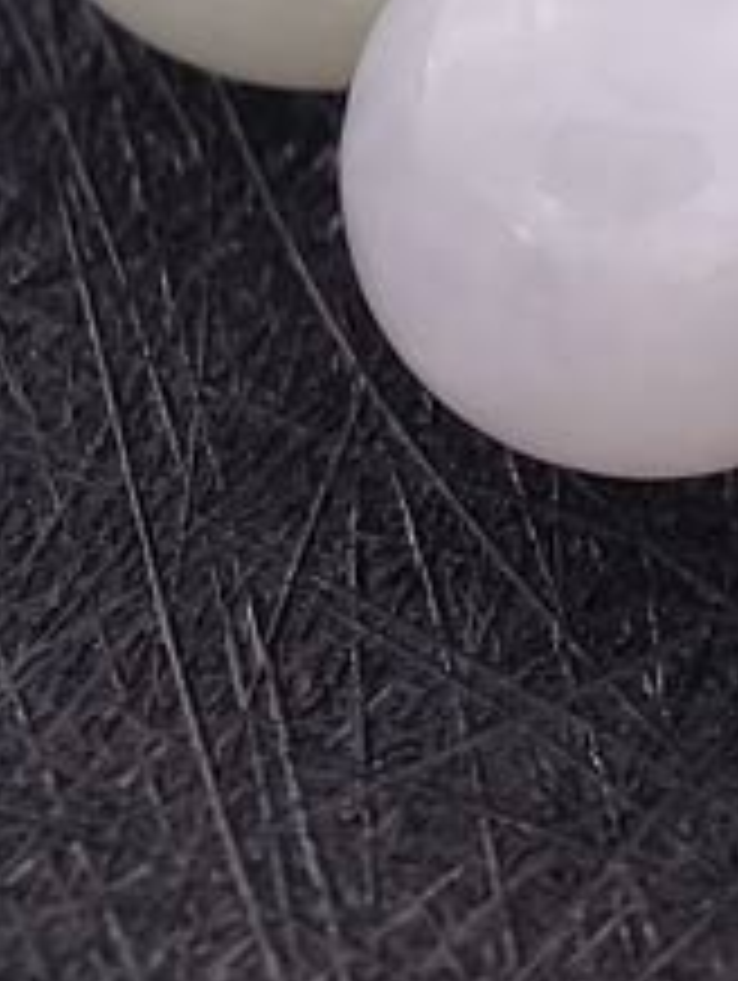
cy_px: -650
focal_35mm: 449
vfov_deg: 4.4
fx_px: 12738
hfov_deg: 3.3
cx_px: 1480
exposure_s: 1/160
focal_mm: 22.48
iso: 125
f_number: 2.67
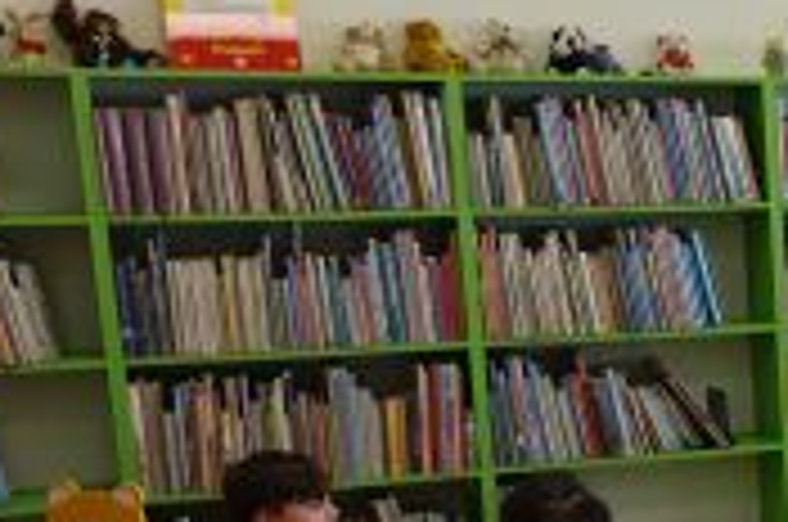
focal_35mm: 88
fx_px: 1923
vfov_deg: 15.1
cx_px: 1306
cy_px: 583
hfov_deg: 19.1
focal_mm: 8.8
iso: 125
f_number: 2.8
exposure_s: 1/60
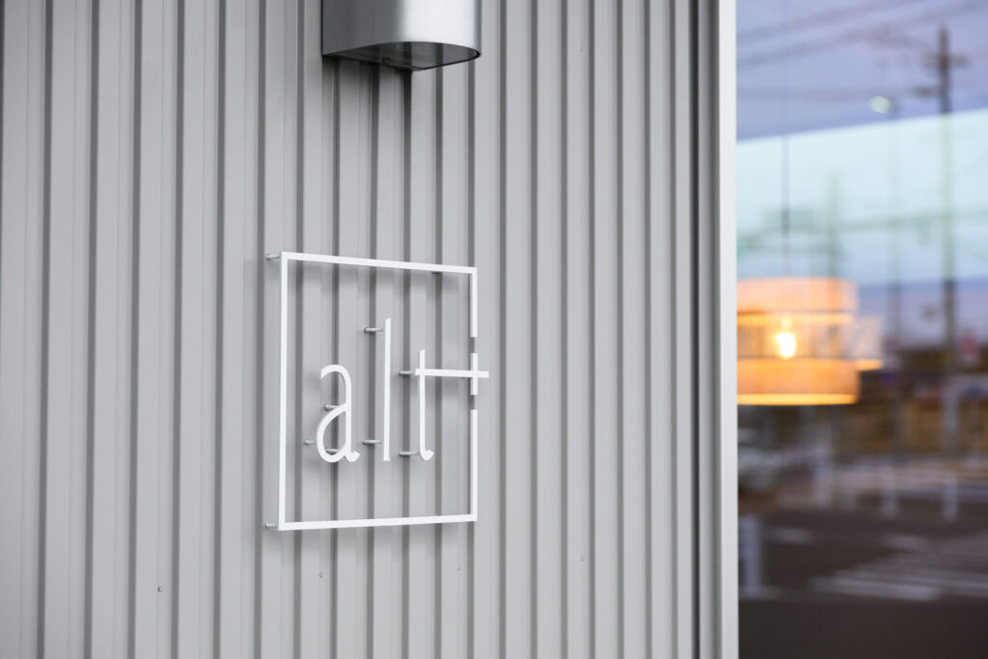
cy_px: 330
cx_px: 494
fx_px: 1784
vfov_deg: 20.9
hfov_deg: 31.0
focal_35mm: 65
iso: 400
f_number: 4.5
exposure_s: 1/250
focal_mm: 65
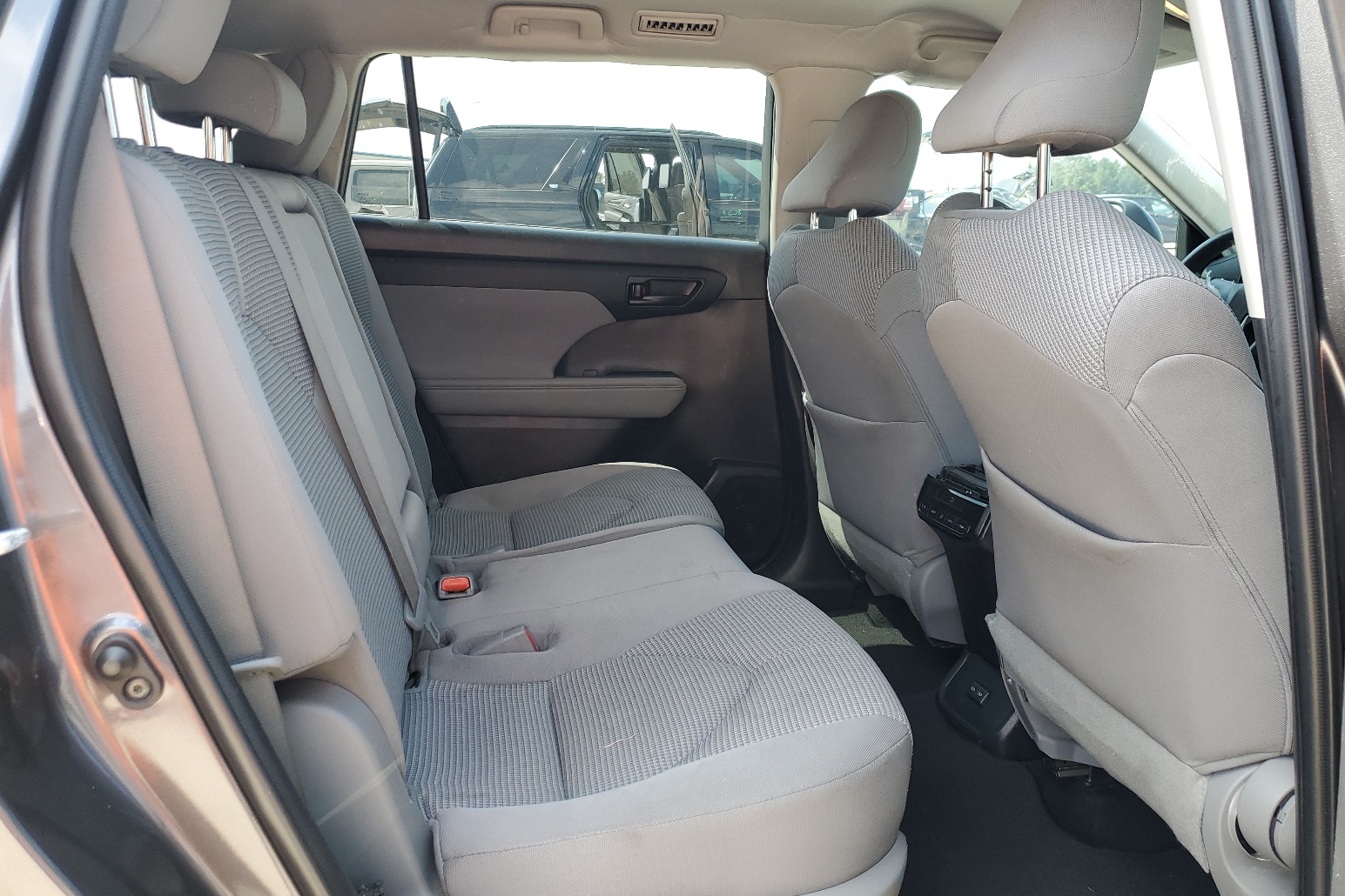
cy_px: 405
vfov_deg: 46.3
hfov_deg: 65.5
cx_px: 691
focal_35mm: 28
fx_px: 1046
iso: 50
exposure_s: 1/200
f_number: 1.5
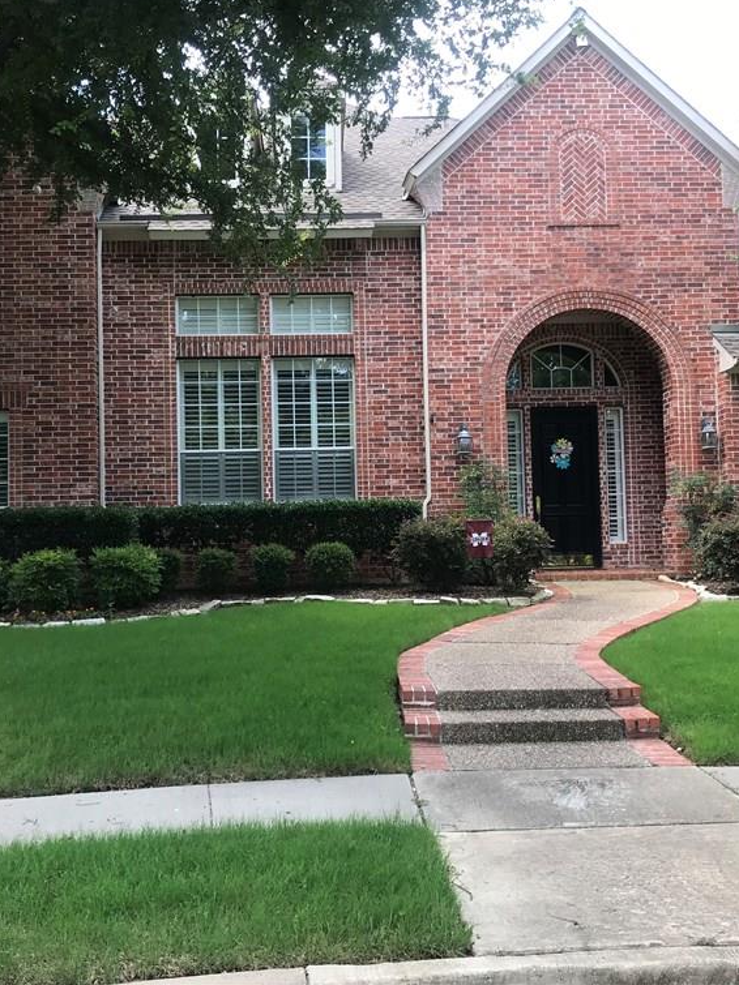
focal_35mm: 38
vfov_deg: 49.0
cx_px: 368
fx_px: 1082
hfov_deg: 37.7
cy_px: 485
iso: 20
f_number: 1.8
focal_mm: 3.99
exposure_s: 1/337
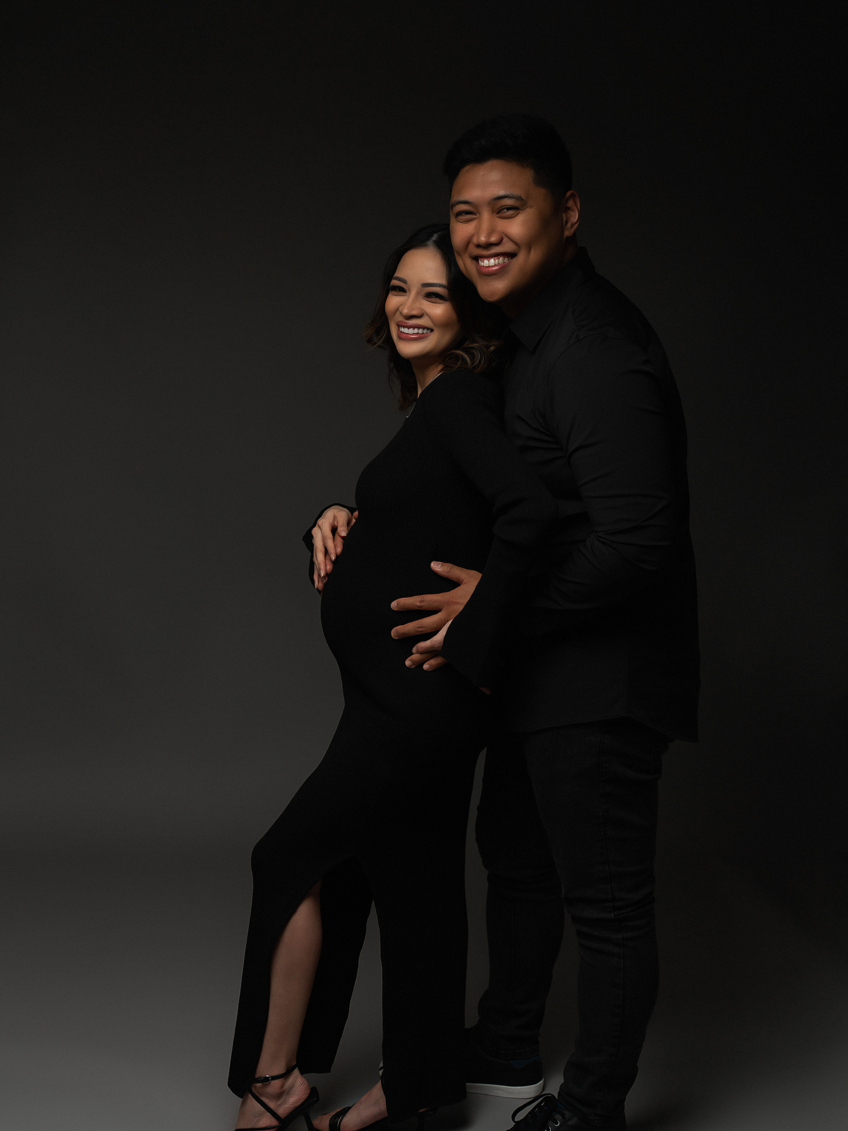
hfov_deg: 29.7
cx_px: 425
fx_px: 1601
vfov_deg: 38.9
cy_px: 609
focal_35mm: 49
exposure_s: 1/200
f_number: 6.3
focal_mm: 45
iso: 320
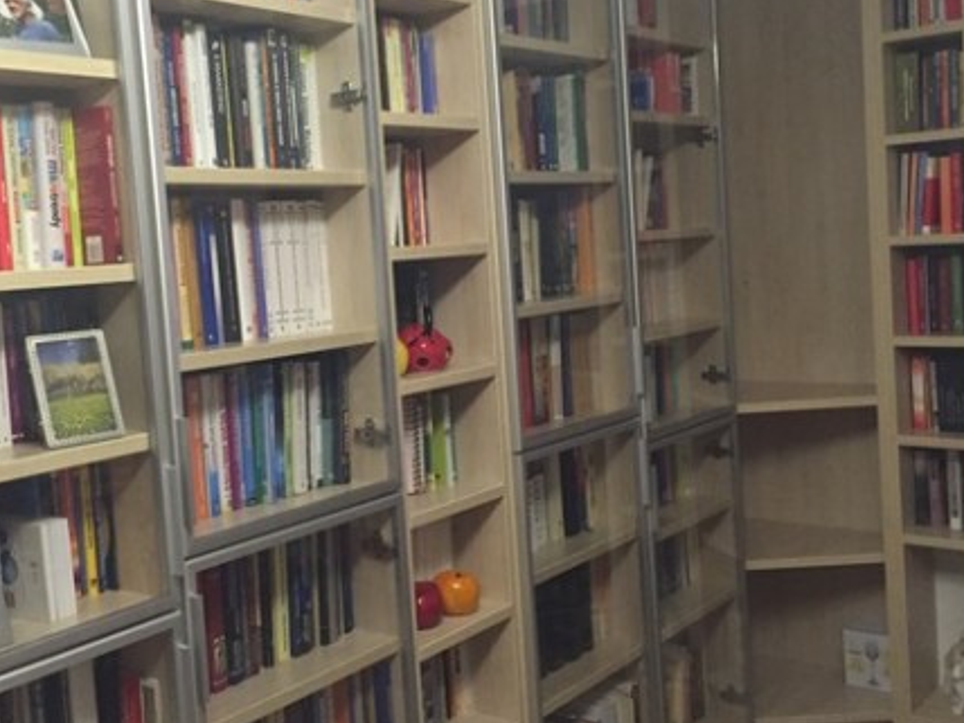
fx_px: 1170
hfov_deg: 44.7
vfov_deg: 34.3
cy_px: 321
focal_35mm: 42
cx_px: 423
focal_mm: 4.15
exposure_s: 1/17
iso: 250
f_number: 2.2
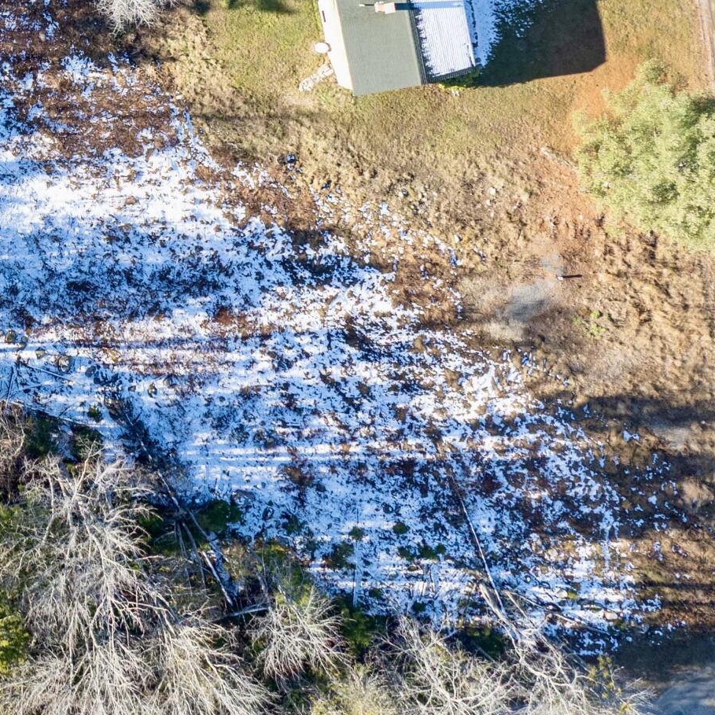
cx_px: -188
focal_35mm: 70
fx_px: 1636
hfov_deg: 22.3
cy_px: -24
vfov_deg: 23.5
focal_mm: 12.29
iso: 100
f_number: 2.8
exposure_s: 1/80
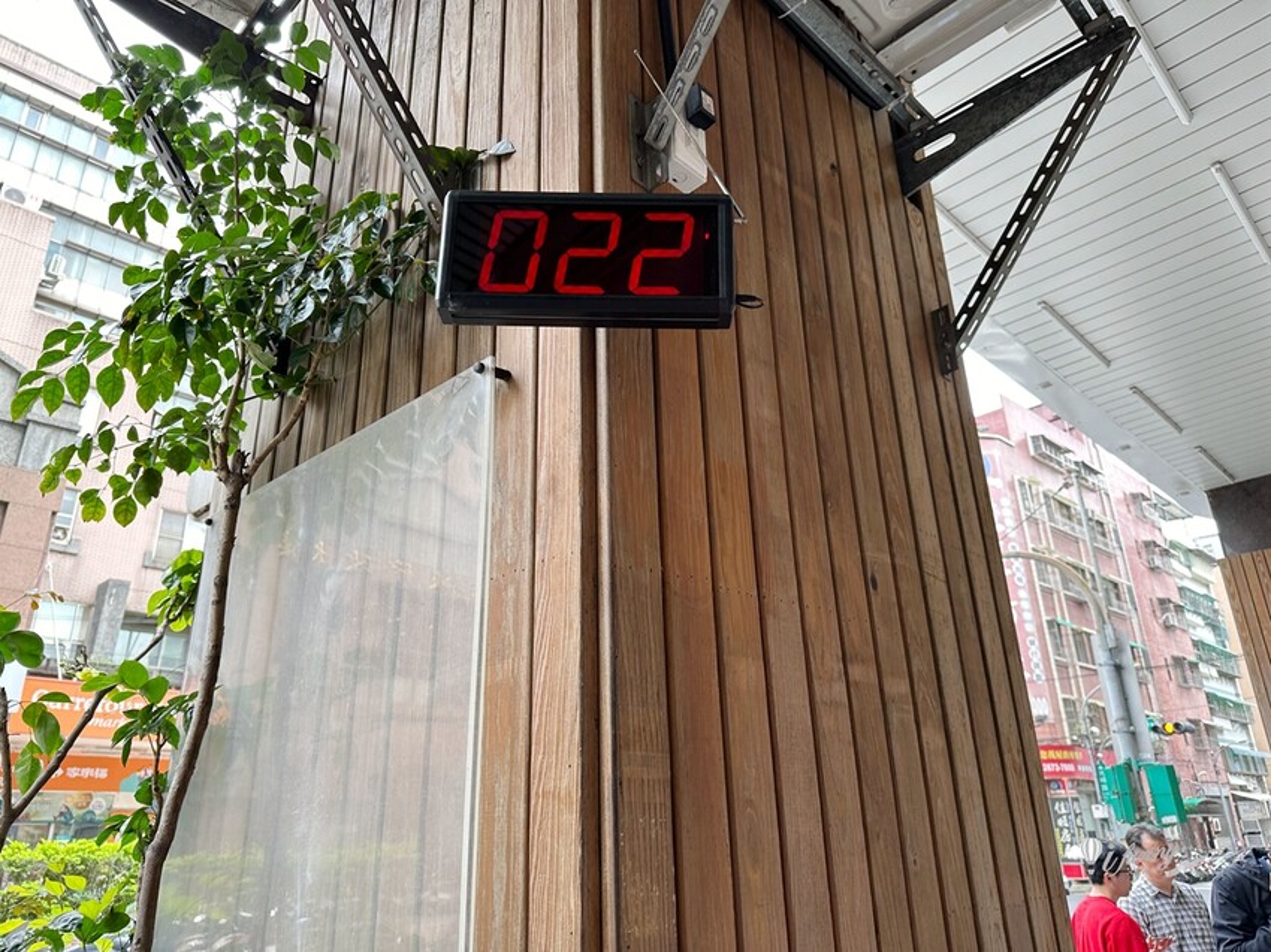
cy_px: 476
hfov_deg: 71.6
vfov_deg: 56.8
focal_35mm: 24
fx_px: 881
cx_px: 636
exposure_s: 1/121
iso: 64
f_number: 1.78
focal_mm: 6.86
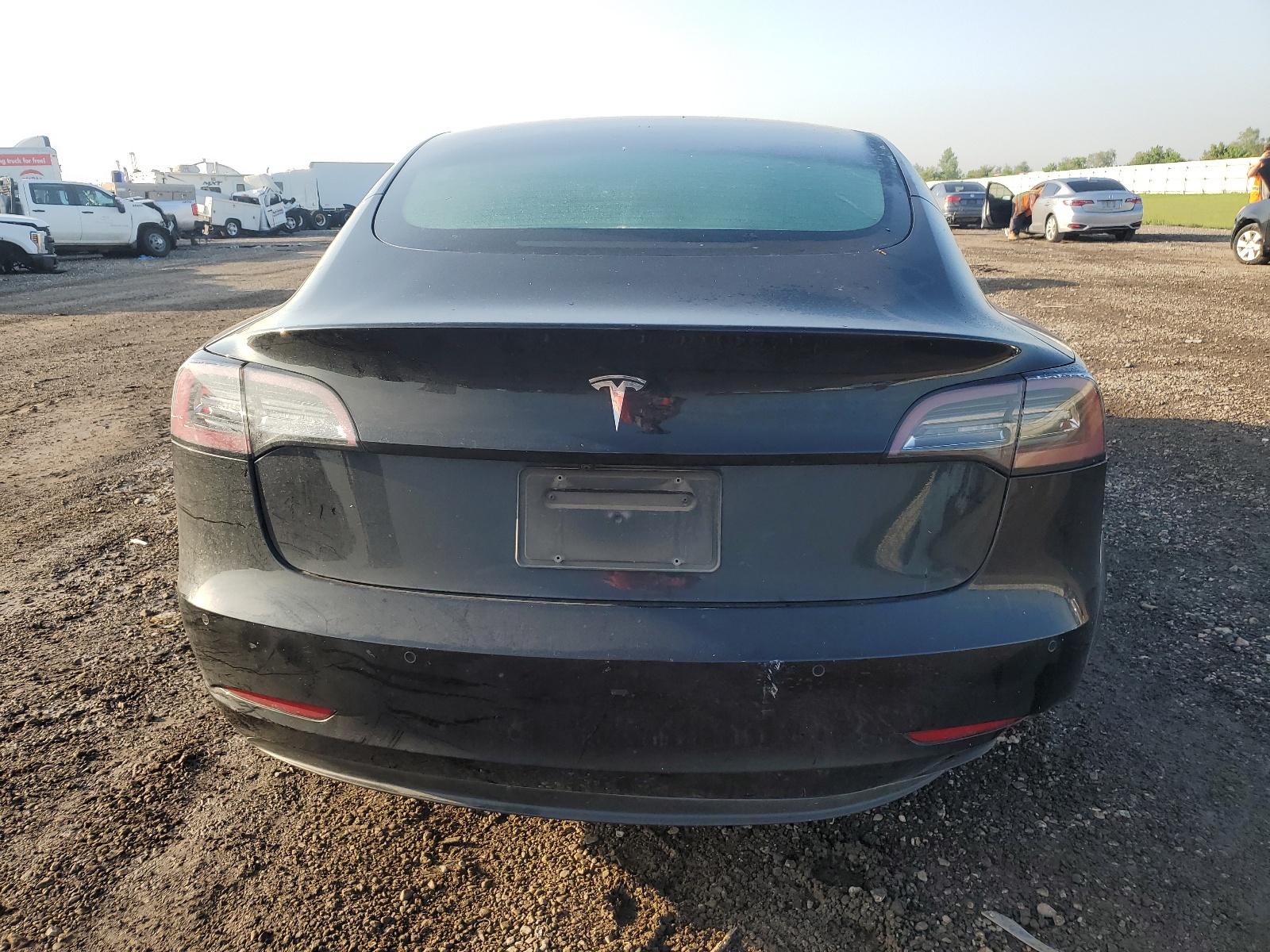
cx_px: 635
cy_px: 476
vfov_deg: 53.1
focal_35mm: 26
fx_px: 954
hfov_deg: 67.3
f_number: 1.5
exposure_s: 1/1000
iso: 50
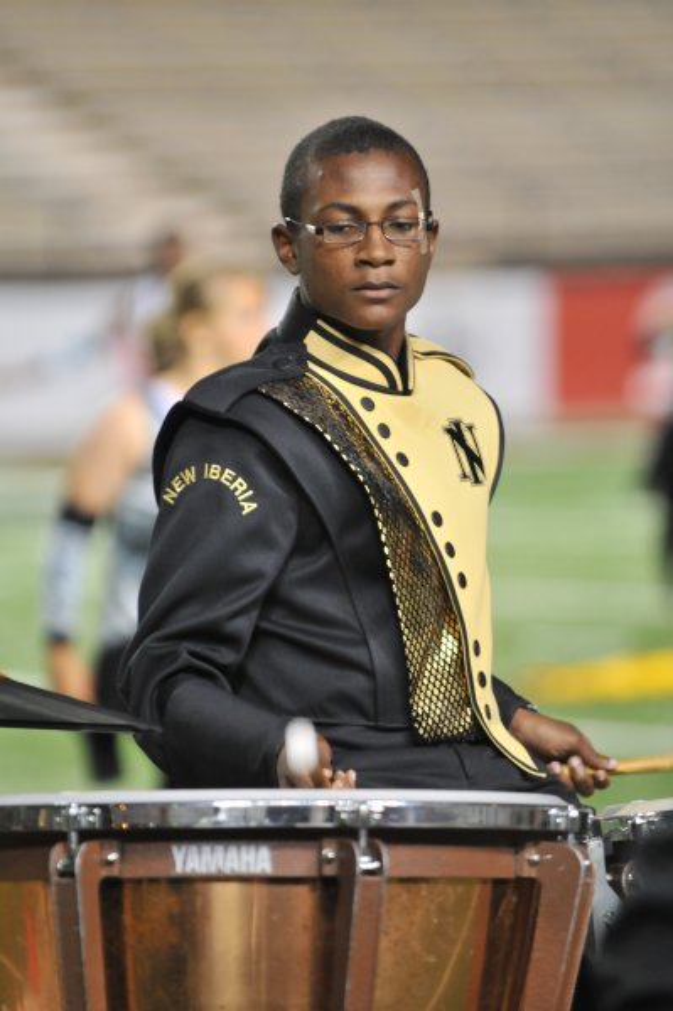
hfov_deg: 4.6
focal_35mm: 300
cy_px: 506
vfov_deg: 6.9
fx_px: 8426
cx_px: 336
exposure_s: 1/125
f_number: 2.8
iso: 800
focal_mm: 200
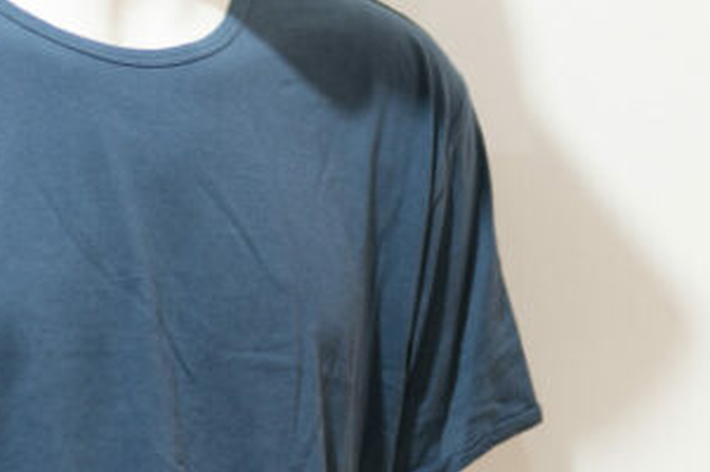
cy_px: 86
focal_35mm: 289
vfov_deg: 4.7
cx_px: -297
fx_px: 5693
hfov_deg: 7.0
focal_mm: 85
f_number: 1.8
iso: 400
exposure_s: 1/125
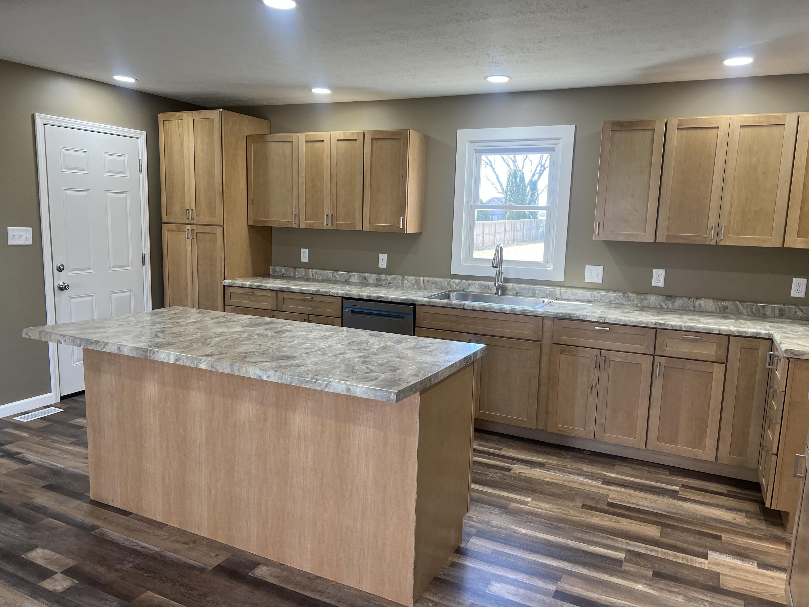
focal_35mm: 26
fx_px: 608
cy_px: 304
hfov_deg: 67.3
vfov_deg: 53.1
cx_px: 404
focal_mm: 5.7
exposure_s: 1/120
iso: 100
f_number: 1.5
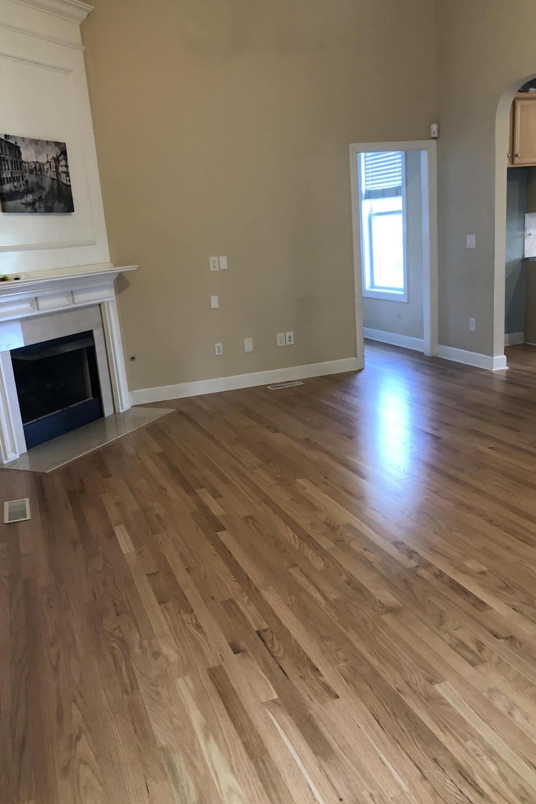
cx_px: 260
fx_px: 670
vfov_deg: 61.9
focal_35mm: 30
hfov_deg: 43.6
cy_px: 399
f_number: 1.8
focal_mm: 3.99
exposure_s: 1/15
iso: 80
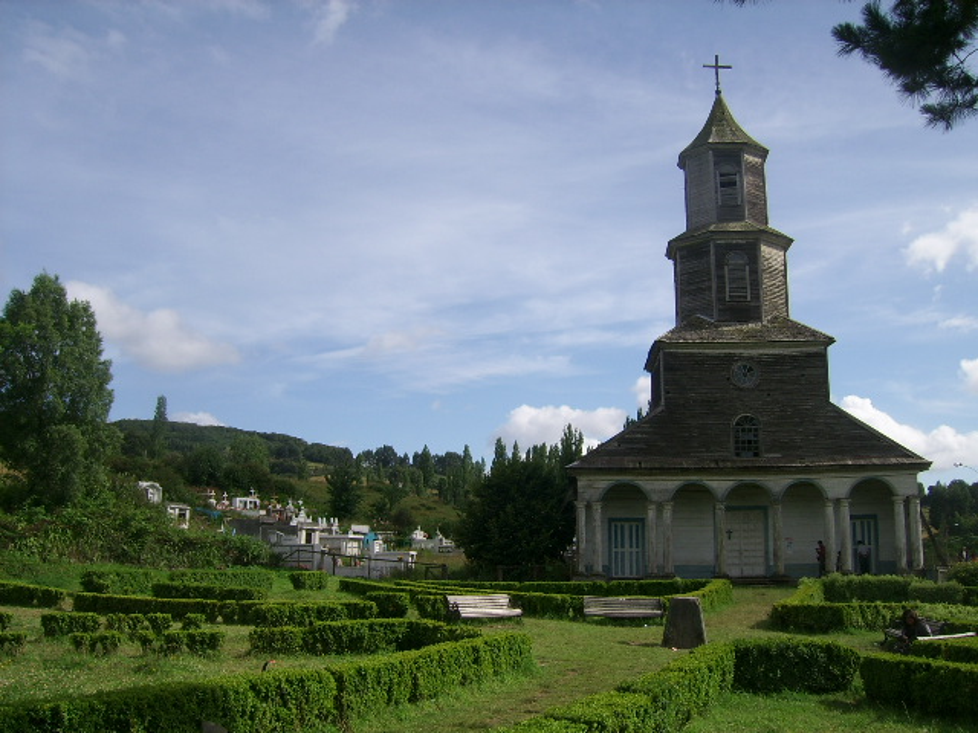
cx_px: 489
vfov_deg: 40.7
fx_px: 989
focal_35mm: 35
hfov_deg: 52.6
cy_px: 366
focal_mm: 5.95
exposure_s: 1/385
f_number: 5.8
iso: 50
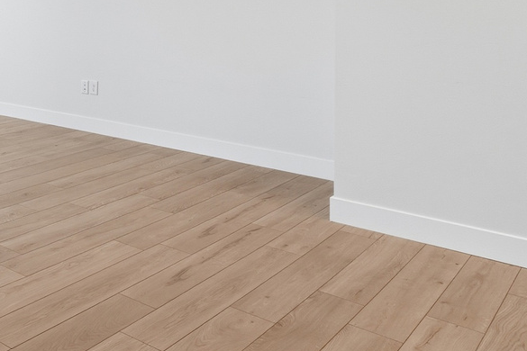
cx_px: -58
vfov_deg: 29.1
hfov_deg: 37.5
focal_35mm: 43
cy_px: 3
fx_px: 634
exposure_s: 1/320
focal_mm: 16.5
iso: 250
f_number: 10
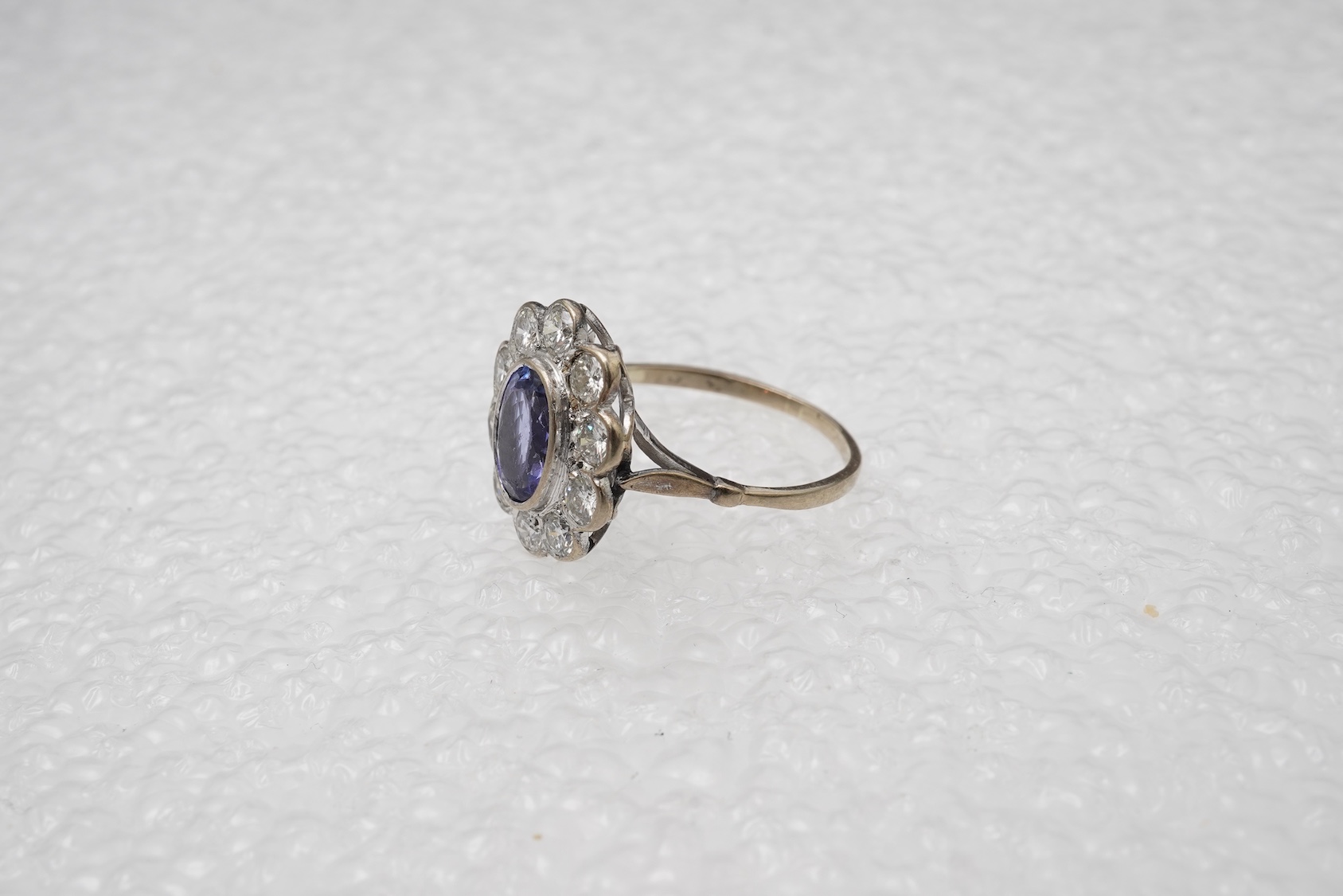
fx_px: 1679
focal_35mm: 45
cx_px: 672
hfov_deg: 43.6
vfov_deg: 29.9
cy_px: 448
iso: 400
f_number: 22
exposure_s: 1/125
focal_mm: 30
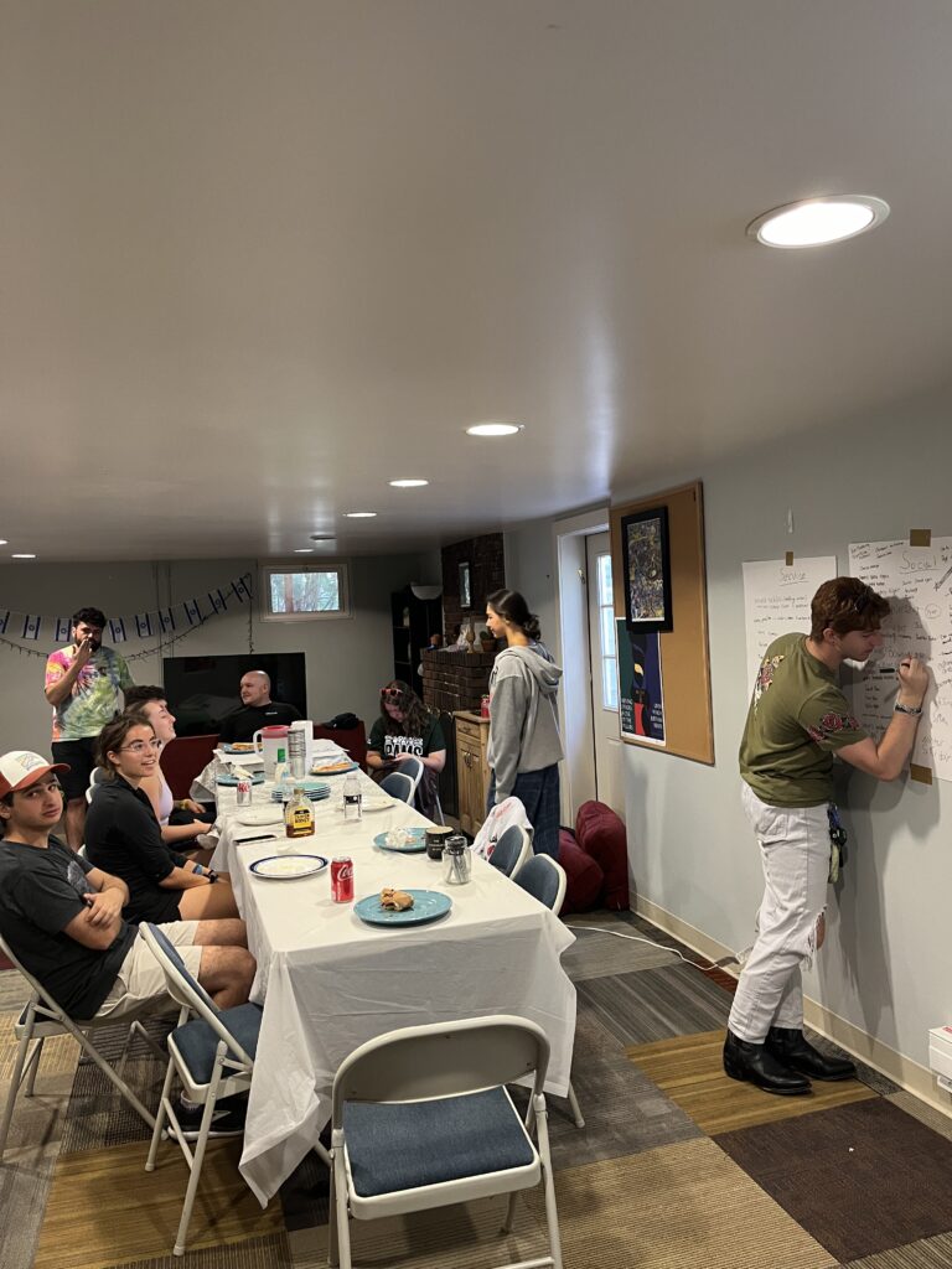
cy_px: 634
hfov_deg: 53.1
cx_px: 476
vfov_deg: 67.3
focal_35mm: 26
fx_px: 953
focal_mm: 5.1
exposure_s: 1/60
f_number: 1.6
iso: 320
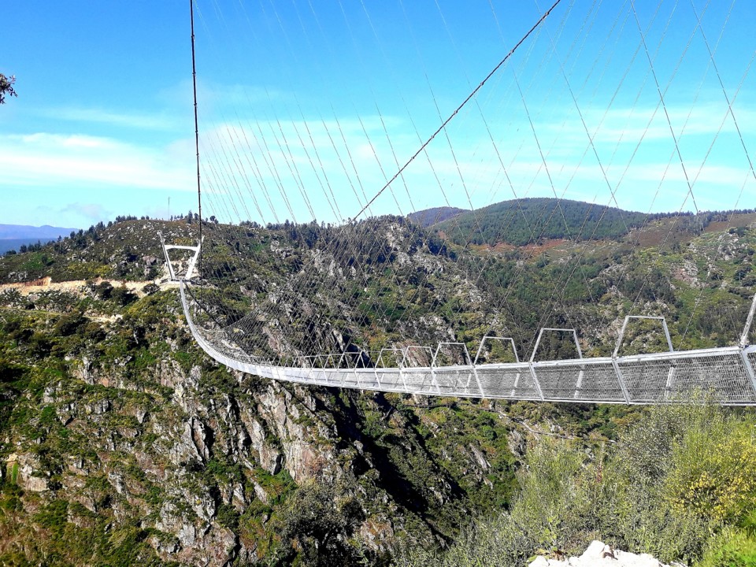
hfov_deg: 63.4
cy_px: 284
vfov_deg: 49.7
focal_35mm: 28
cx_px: 378
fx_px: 612
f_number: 1.9
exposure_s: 1/1080
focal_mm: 3.7
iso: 40
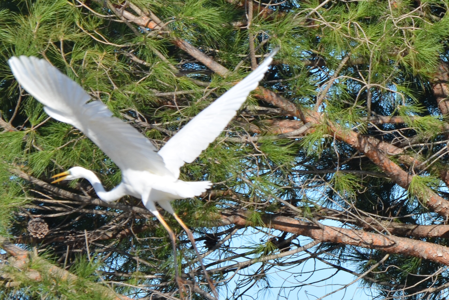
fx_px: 2712
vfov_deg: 6.3
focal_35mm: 218
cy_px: 150
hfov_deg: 9.5
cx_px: 224
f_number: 7.1
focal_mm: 145
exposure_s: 1/800
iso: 160
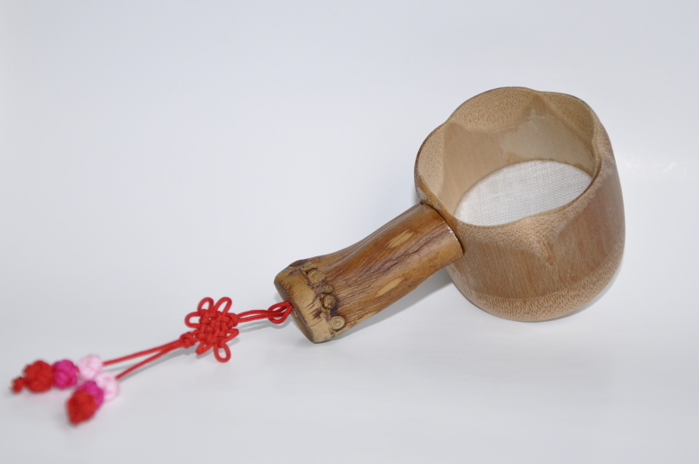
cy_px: 232
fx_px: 1920
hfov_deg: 20.6
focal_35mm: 99
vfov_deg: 13.8
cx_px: 384
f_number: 5
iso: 250
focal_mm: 52
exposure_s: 1/160
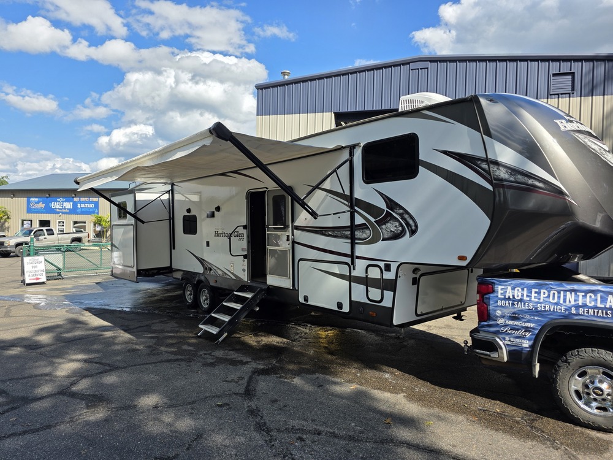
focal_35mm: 23
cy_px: 230
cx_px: 306
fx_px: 407
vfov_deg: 58.9
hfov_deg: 73.9
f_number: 1.7
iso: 80
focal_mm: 6.3
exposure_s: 1/4057
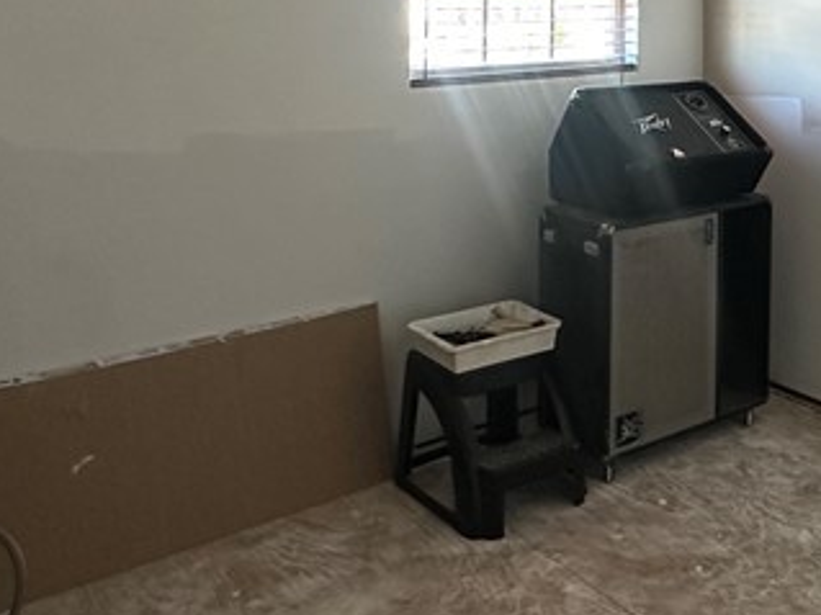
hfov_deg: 39.9
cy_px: 54
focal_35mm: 45
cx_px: 687
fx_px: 1067
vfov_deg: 30.6
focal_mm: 2.22
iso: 320
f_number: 2.2
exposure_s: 1/84
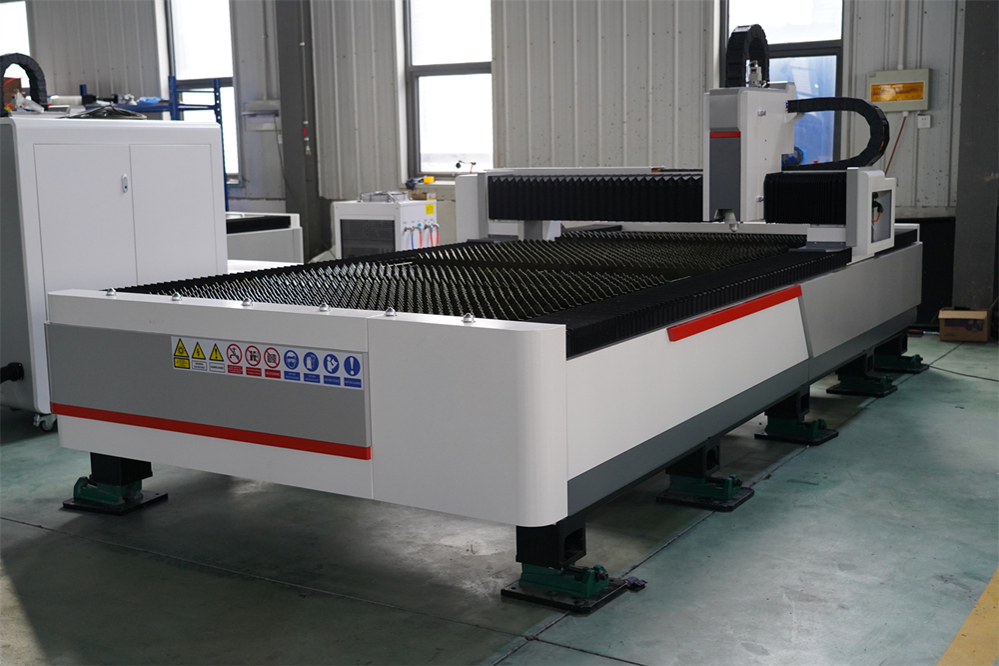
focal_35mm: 41
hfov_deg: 47.4
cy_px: 333
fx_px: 1137
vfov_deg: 32.6
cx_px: 500
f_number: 4
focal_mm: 41
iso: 2000
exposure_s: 1/160
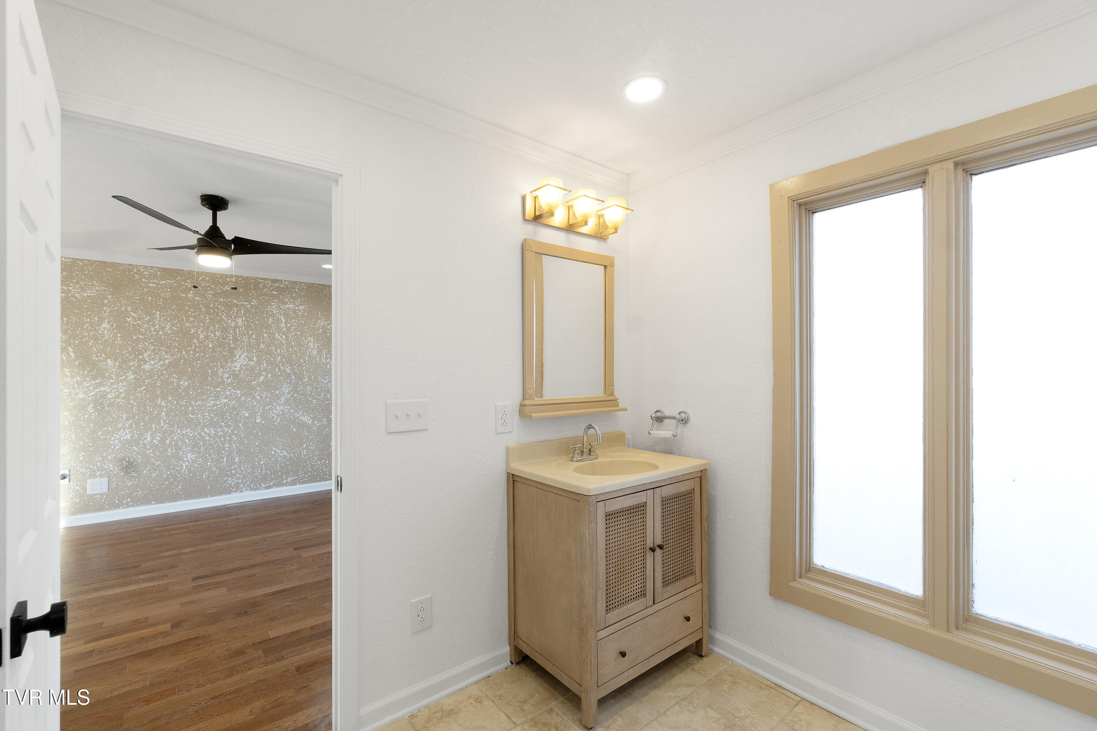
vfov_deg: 77.3
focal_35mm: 15
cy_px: 366
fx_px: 457
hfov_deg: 100.4
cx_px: 548
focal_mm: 10
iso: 400
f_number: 10
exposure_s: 1/30
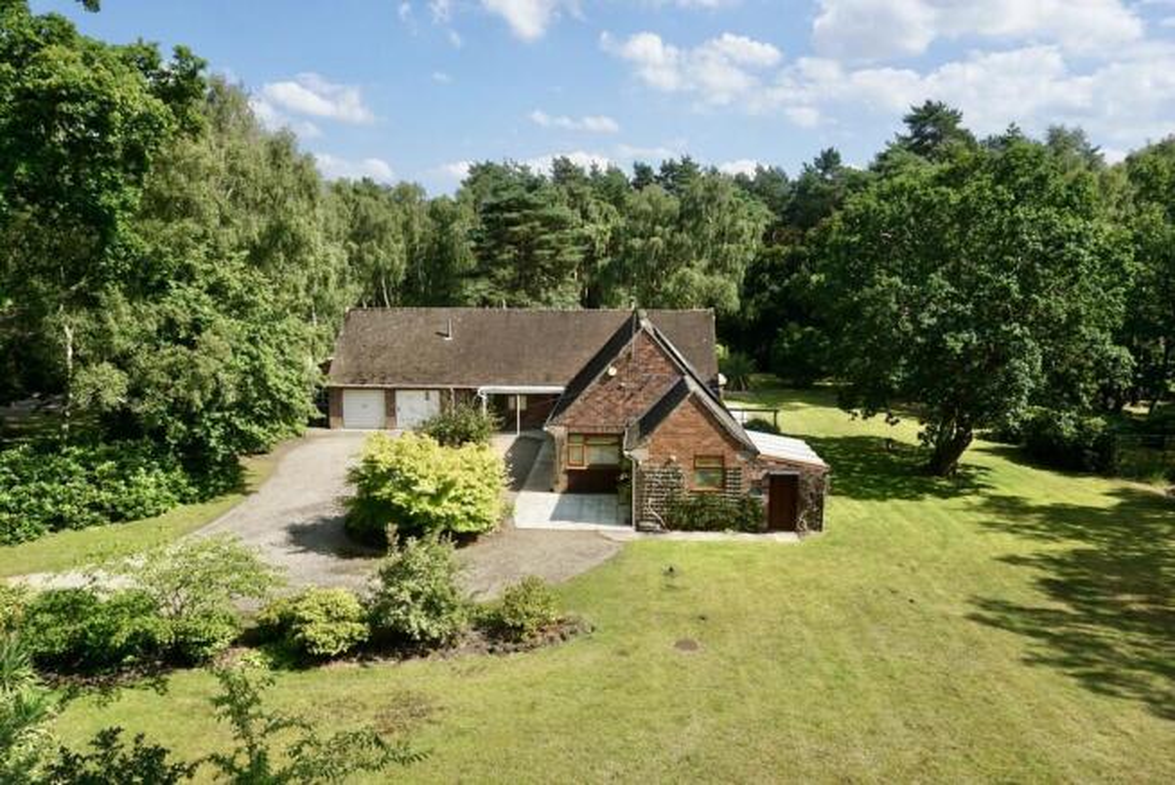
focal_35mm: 24
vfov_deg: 53.2
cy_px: 392
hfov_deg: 73.7
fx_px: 784
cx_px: 588
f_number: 6.3
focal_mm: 16
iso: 160
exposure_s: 1/640
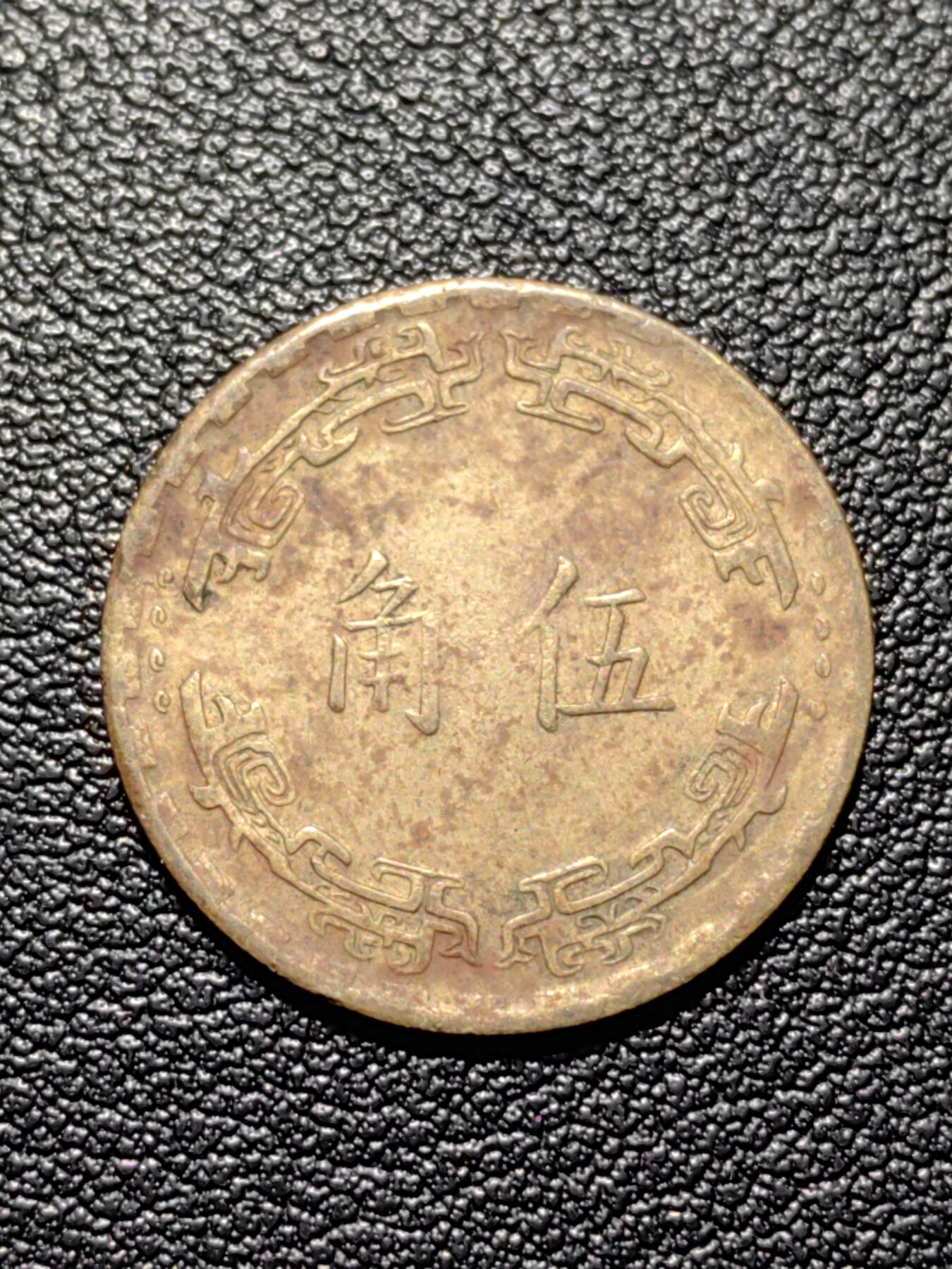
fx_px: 3264
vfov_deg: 22.0
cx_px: 476
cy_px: 634
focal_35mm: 89
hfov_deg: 16.6
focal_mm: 5.75
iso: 100
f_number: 2
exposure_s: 1/100
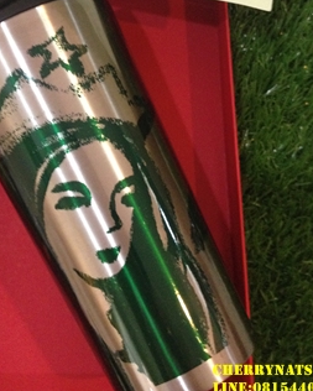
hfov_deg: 28.1
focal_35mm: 54
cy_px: 104
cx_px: 131
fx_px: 625
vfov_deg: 34.1
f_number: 2.4
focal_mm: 4.28
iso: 320
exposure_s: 1/20
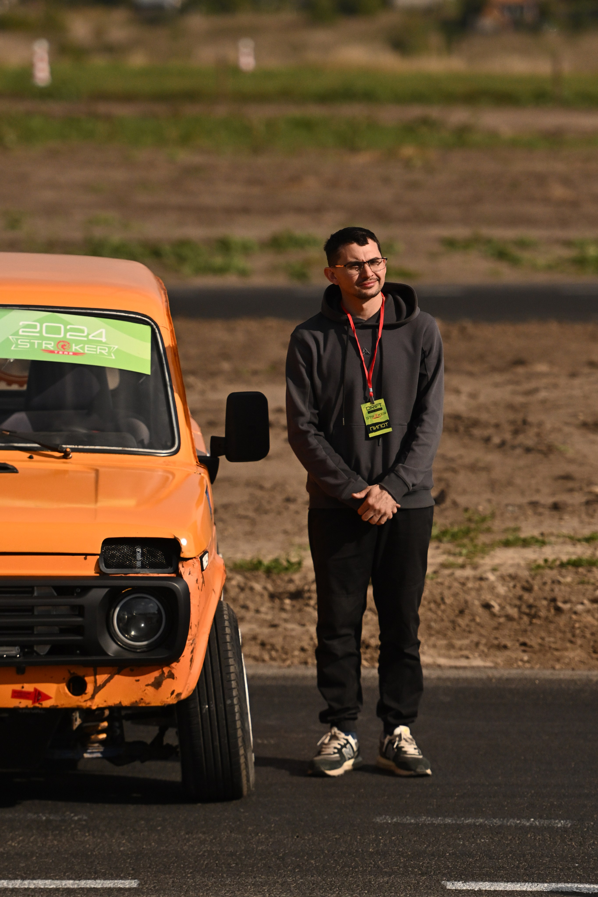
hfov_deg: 5.2
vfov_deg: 7.9
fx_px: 6530
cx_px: 299
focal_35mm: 262
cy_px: 448
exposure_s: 1/32000
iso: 900
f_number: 2.8
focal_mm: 175
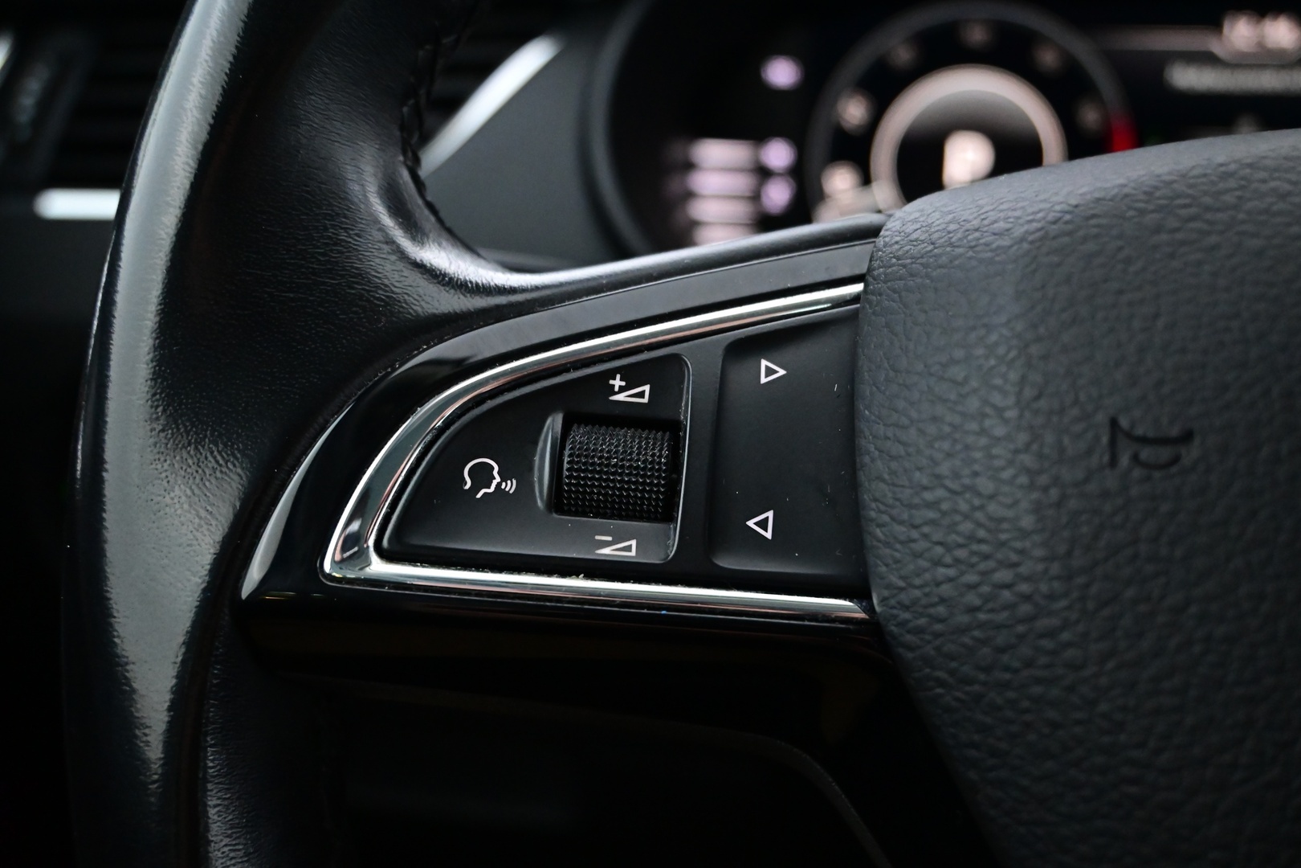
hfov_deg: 51.3
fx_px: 1355
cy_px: 434
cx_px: 650
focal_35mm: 38
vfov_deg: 35.5
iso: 4000
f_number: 4.2
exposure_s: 1/25
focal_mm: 25
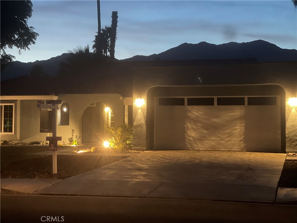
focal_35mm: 64
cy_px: 112
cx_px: 148
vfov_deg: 22.9
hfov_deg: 30.3
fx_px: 549
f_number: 2.2
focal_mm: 7.5
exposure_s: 1/15
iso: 640
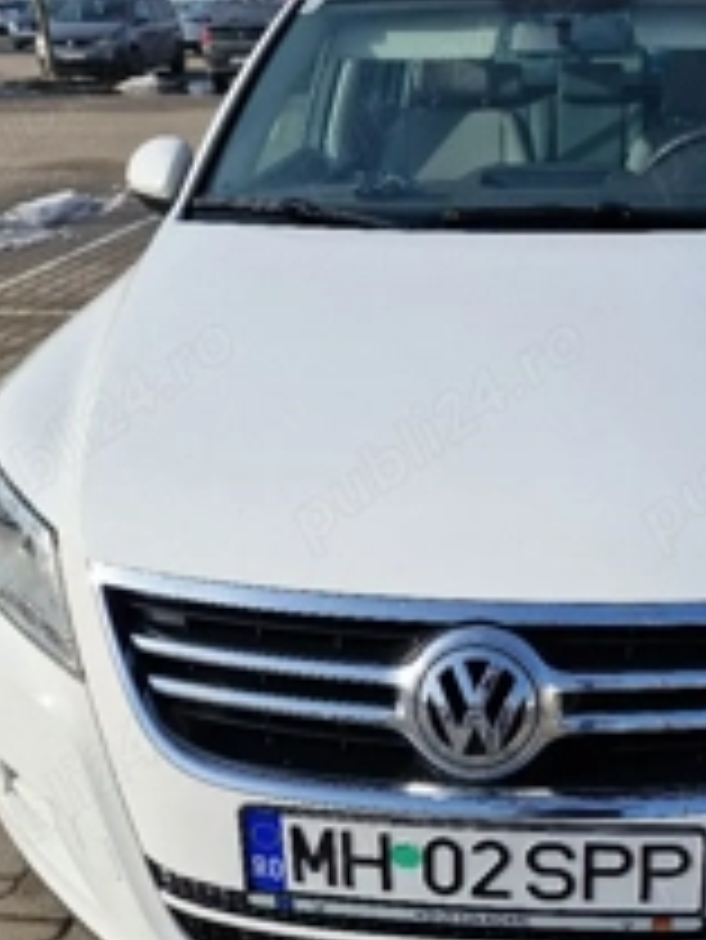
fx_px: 1195
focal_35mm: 44
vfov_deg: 42.9
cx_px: 526
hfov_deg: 32.3
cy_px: 486
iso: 50
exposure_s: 1/1667
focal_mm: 6.4
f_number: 1.8
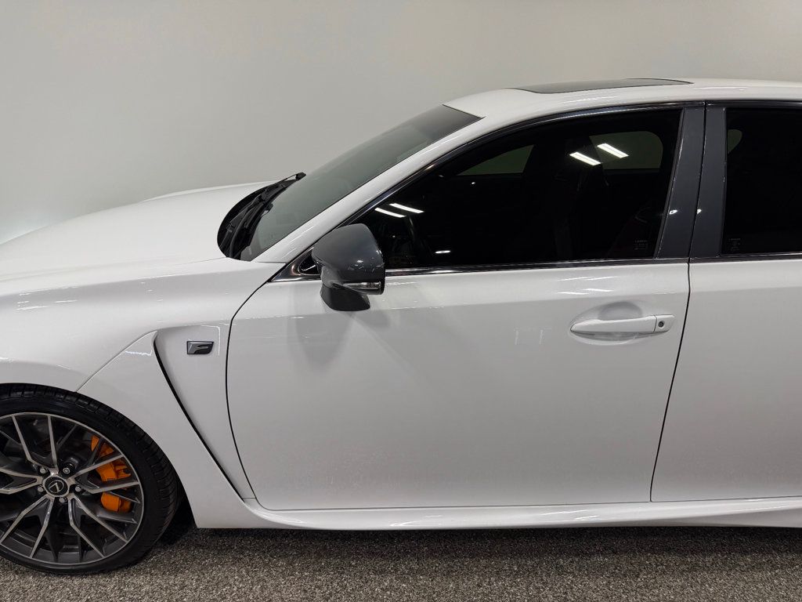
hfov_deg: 71.6
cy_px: 301
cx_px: 401
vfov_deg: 56.8
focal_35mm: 24
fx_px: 556
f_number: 1.78
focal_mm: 6.76
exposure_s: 1/504
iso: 80
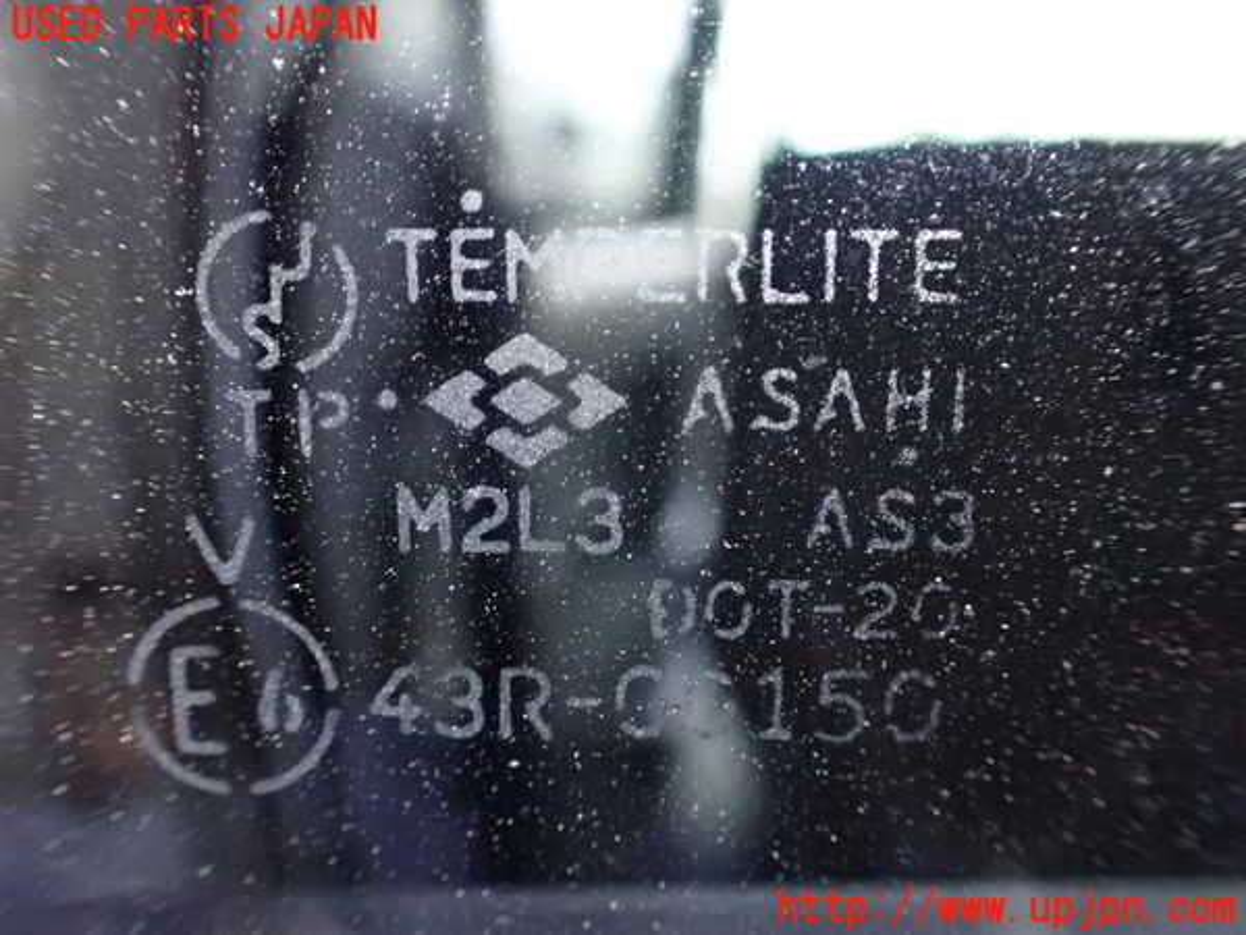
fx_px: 1080
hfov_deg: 60.0
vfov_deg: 46.8
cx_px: 623
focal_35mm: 30
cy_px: 468
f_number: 2.3
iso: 1600
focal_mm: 5.4
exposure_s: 1/30
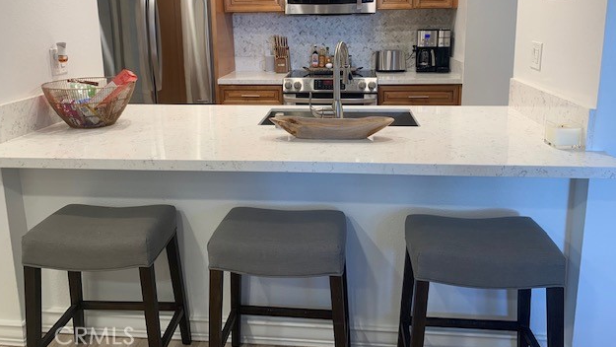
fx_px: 474
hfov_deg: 66.0
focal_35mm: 29
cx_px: 304
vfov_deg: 39.7
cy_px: 113
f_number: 1.8
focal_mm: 4.25
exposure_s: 1/60
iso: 64
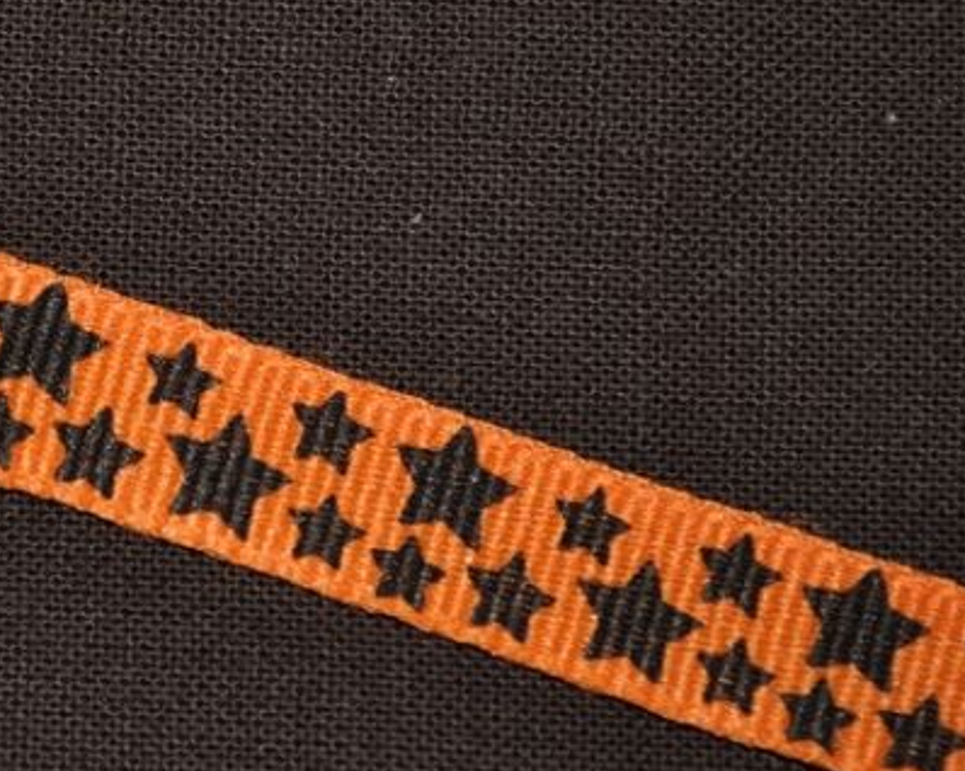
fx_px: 3711
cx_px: 162
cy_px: 433
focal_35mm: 130
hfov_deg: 14.7
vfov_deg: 11.9
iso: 220
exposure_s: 1/60
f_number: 5.3
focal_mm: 46
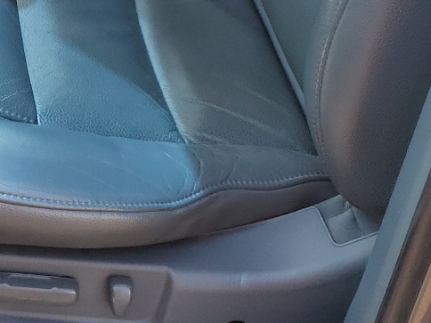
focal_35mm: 86
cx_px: -95
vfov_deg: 15.6
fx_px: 1071
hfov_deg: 21.1
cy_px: -181
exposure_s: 1/345
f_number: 1.5
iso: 50
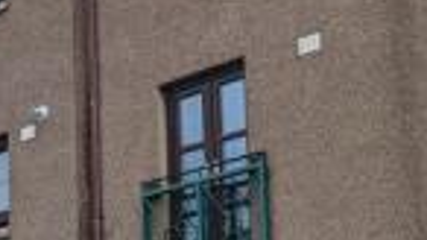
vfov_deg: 11.3
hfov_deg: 19.1
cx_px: -123
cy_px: 323
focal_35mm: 104
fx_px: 1177
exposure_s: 1/1715
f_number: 1.85
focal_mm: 6.81
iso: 40
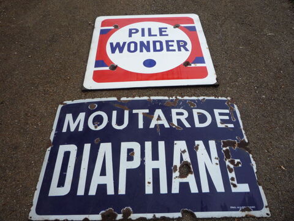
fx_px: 255
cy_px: 110
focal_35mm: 30
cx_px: 147
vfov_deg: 46.8
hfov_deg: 60.0
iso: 100
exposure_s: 1/400
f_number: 4
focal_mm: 5.2
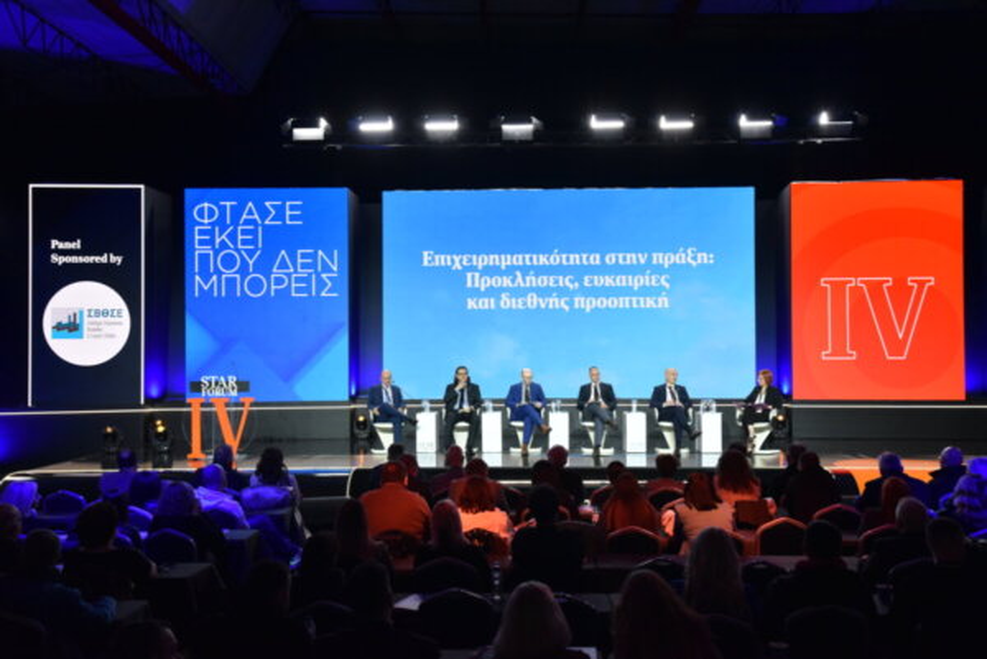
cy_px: 330
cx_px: 494
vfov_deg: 35.1
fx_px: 1043
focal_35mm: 38
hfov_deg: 50.7
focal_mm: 38
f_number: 7.1
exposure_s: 1/200
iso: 4000
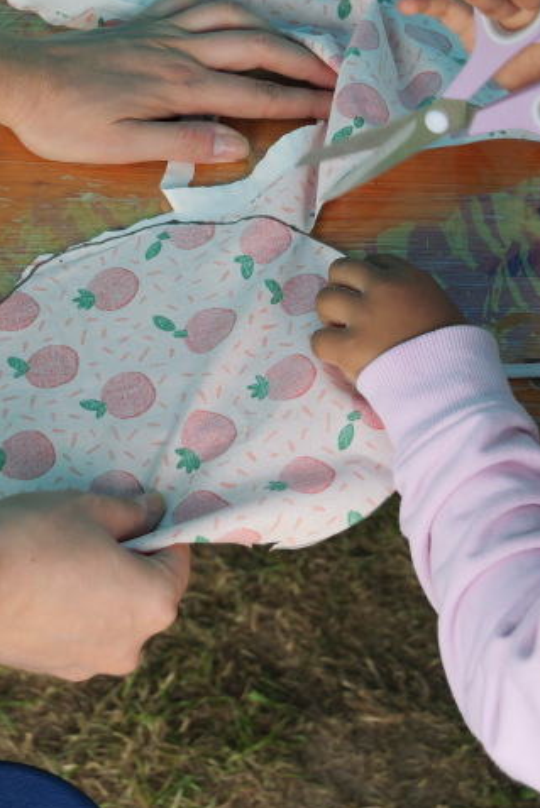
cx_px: 405
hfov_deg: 12.8
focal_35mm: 107
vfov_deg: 18.9
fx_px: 2406
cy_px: 183
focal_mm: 24
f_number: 3.5
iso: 160
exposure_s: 1/60
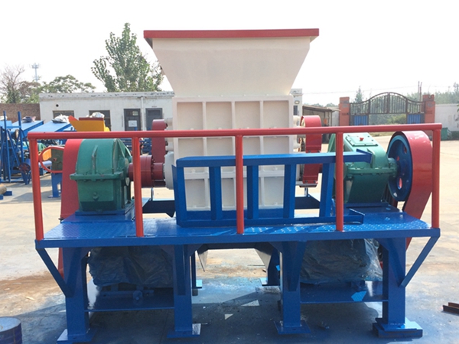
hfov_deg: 60.0
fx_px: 398
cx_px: 230
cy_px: 172
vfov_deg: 46.8
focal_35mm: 30
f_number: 2.2
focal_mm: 4.12
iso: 32
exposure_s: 1/1001
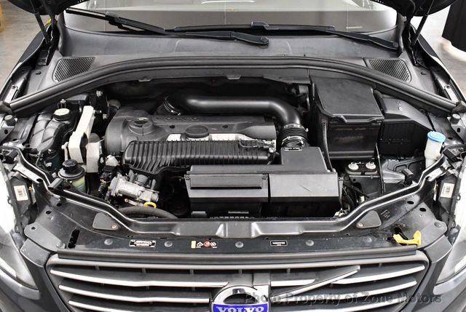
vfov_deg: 37.0
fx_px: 467
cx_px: 233
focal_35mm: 36
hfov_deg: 53.1
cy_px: 156
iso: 3200
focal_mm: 18
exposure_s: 1/125
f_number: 3.5
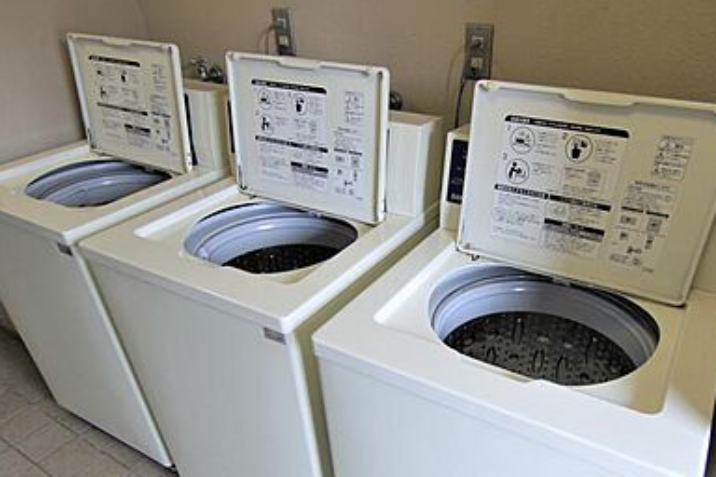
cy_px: 309
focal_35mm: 25
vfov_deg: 50.6
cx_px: 416
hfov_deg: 71.0
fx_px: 497
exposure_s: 1/30
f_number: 3.5
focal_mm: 10
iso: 125
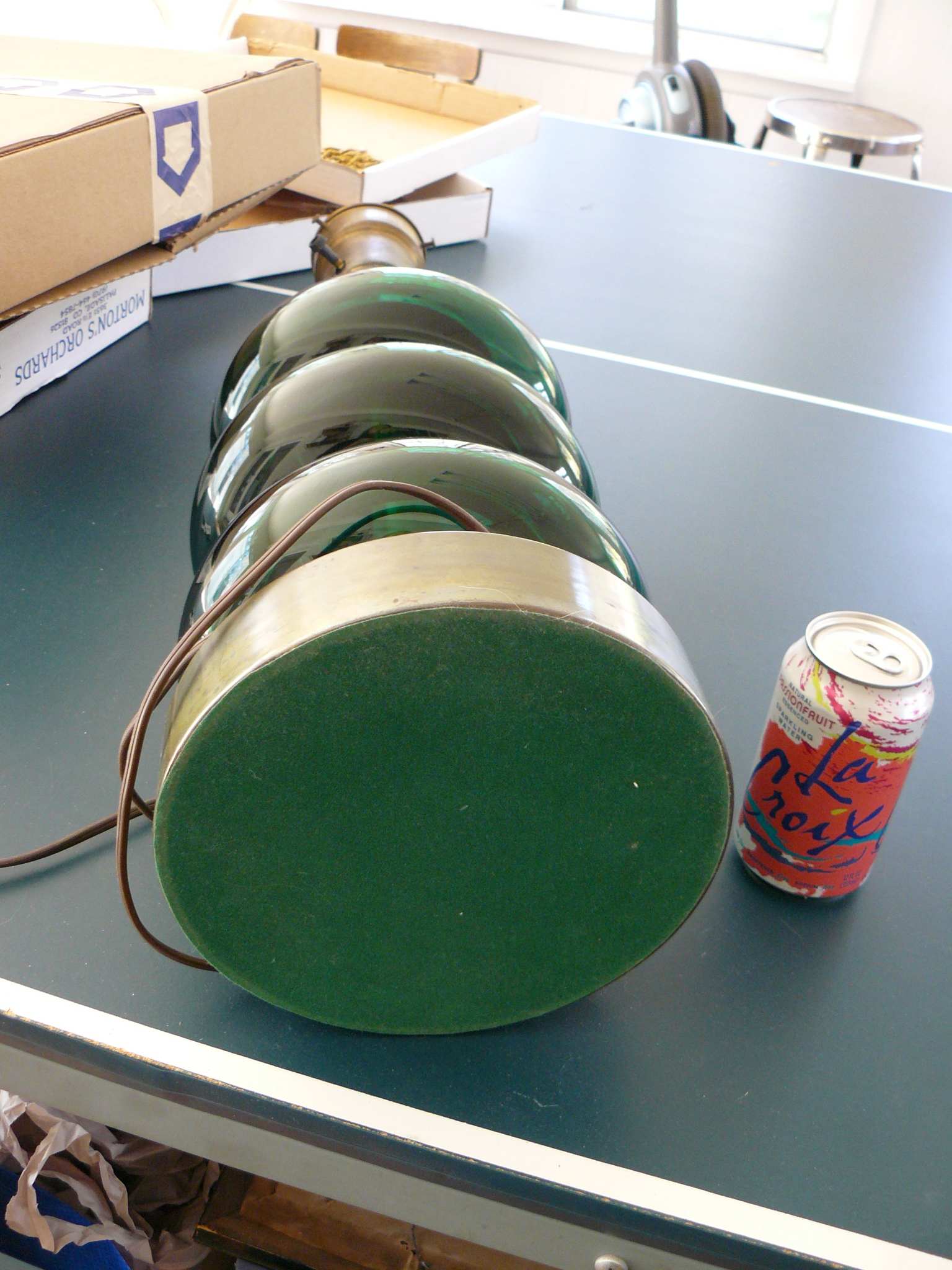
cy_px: 635
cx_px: 476
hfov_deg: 39.7
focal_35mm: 36
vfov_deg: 51.4
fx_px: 1320
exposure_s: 1/30
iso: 200
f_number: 2.8
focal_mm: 6
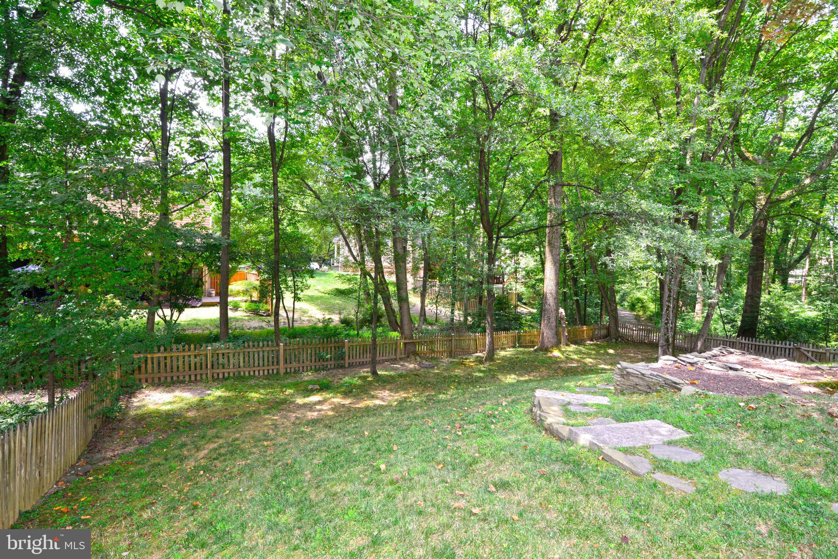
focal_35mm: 16
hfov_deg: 96.7
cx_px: 419
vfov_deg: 73.8
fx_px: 373
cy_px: 280
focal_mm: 16
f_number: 9
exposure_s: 1/160
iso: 1600
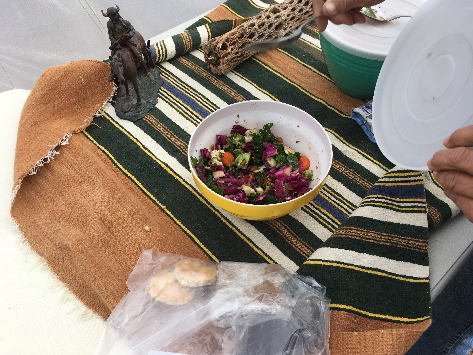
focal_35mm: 29
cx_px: 236
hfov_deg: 61.7
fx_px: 396
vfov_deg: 48.2
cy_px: 178
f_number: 2.2
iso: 25
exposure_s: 1/193
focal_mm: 4.15
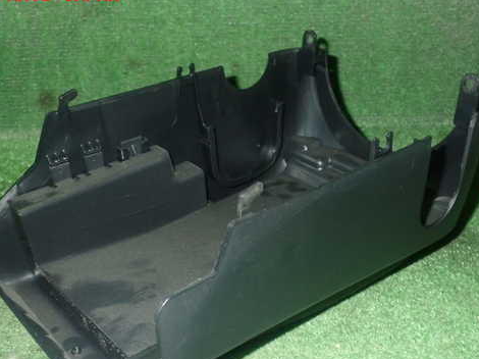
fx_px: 636
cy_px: 211
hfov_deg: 41.3
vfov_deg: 31.4
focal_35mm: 46
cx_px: 240
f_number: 7.1
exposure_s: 1/40
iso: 800
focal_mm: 6.37
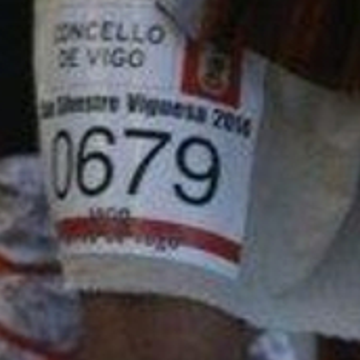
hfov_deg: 2.1
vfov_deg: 2.1
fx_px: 9778
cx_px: -1103
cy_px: -428
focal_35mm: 831
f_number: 4.5
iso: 320
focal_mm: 105
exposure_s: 1/500
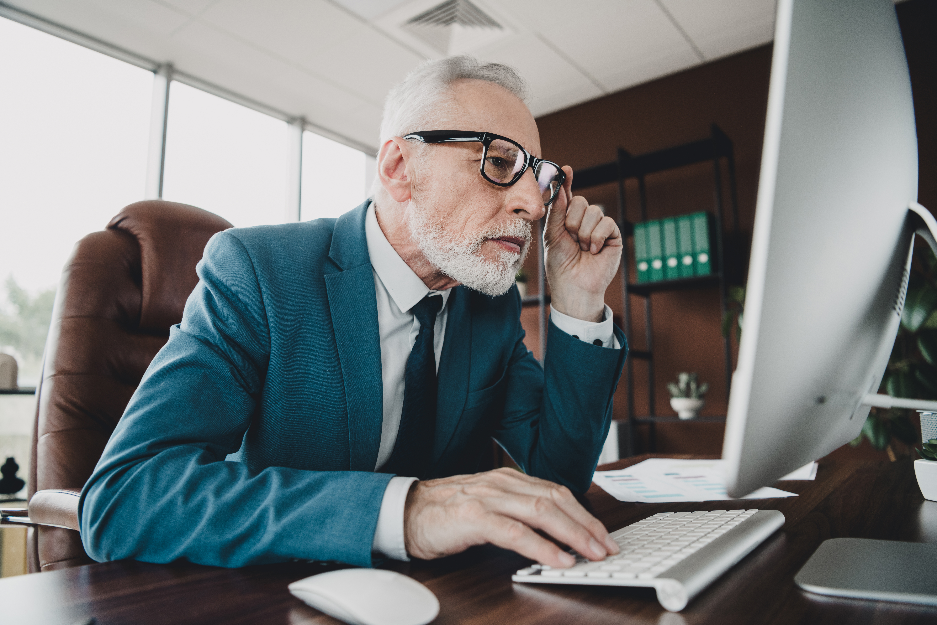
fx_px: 625
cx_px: 468
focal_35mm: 24
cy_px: 312
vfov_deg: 53.1
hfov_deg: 73.7
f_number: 2.8
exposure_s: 1/250
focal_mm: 24
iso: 800
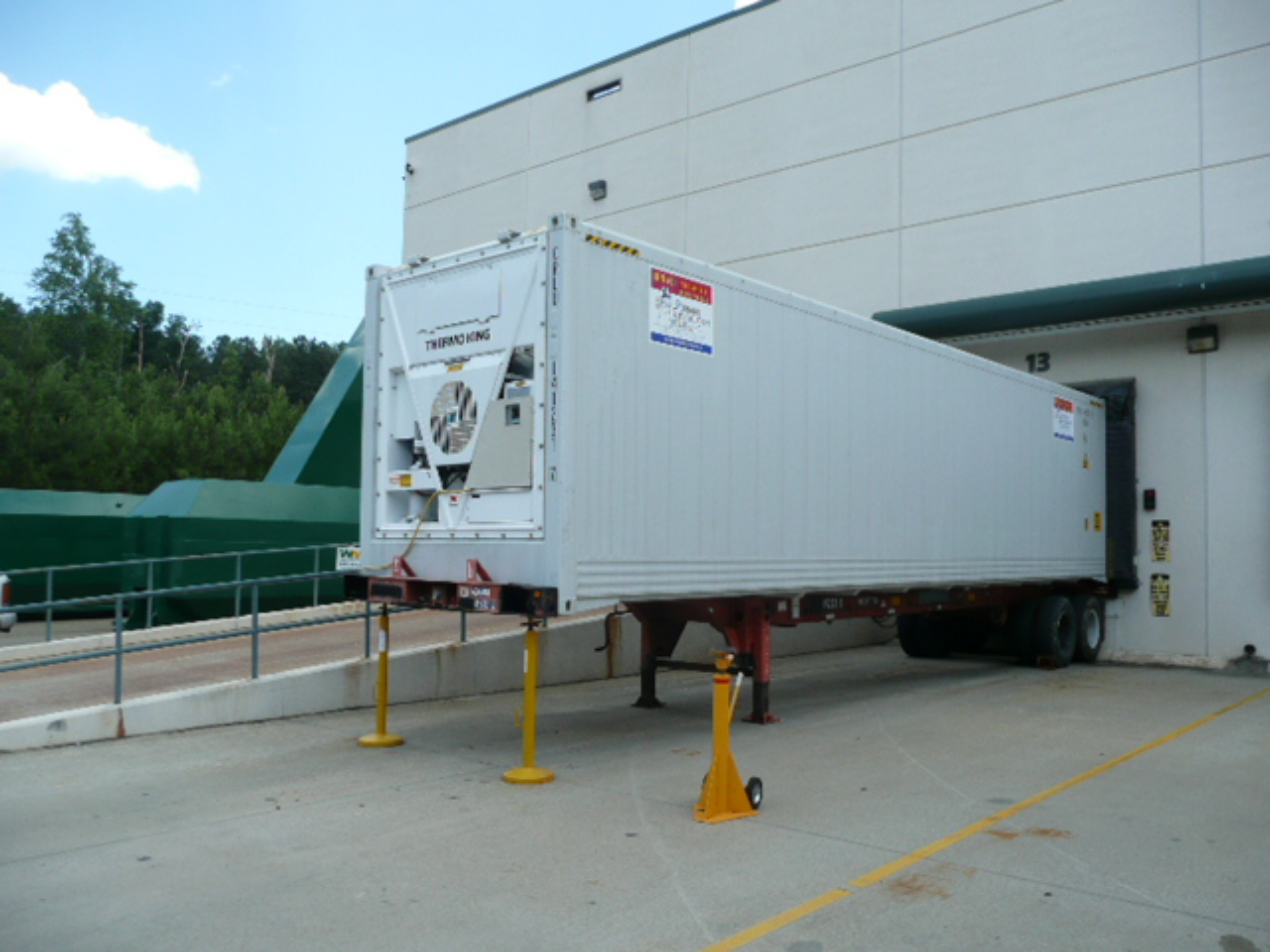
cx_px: 635
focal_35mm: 28
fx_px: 1027
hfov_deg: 63.4
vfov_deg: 49.7
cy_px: 476
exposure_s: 1/400
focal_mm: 4.6
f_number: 3.3
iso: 100
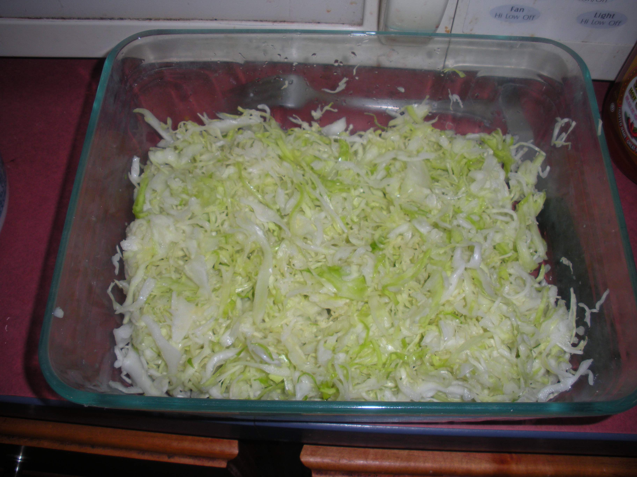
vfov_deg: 39.7
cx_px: 318
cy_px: 238
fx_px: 662
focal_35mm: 36
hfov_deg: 51.4
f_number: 3.5
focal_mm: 6.3
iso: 64
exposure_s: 1/60
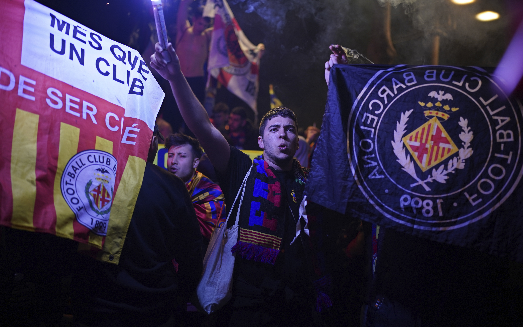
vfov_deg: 35.3
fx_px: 513
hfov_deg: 54.0
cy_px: 158
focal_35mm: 36
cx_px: 261
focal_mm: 35
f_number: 1.4
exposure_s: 1/400
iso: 500
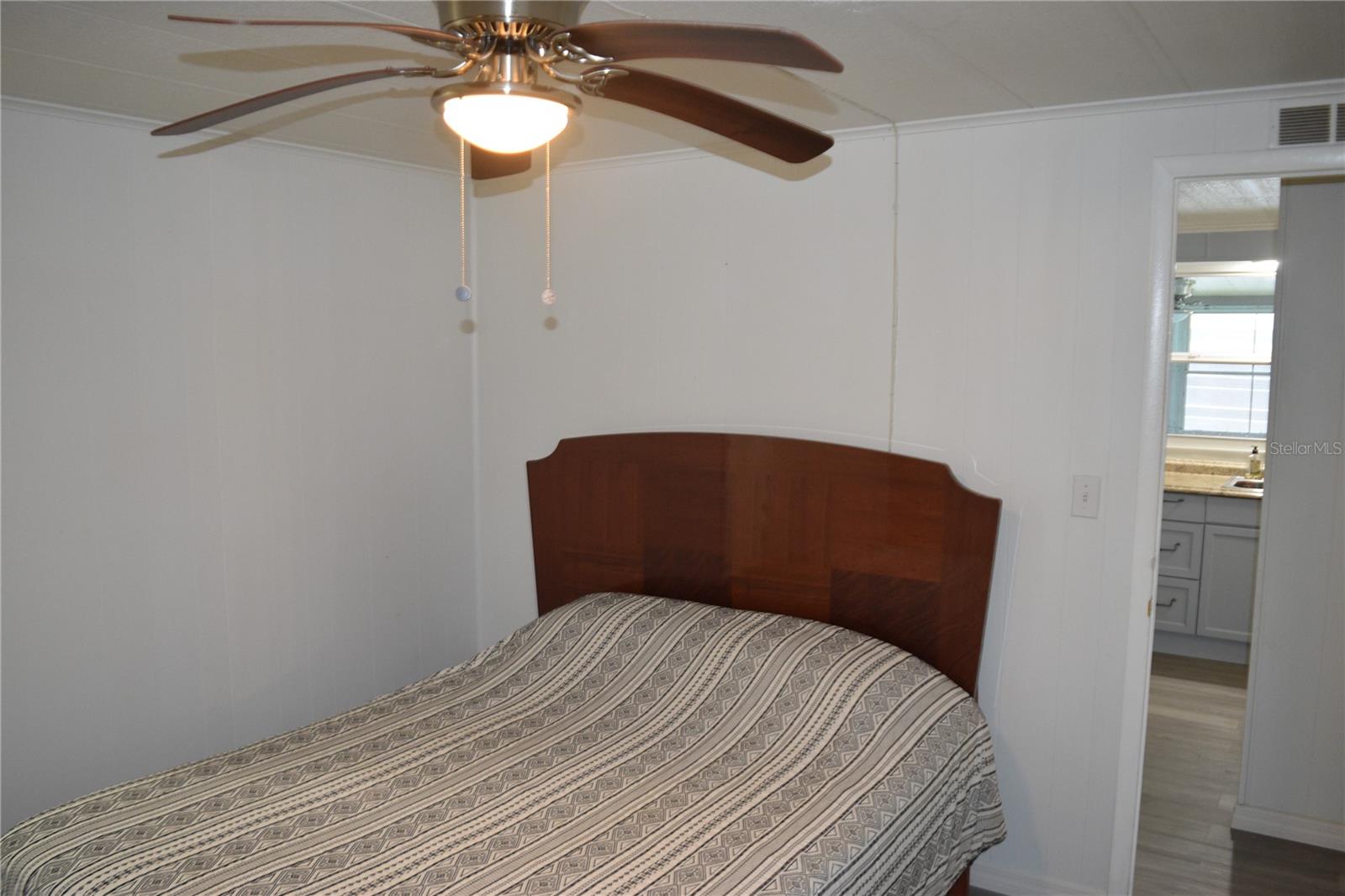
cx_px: 672
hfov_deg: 67.4
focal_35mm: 27
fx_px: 1008
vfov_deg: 47.9
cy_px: 448
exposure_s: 1/60
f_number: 3.5
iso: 800
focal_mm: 18
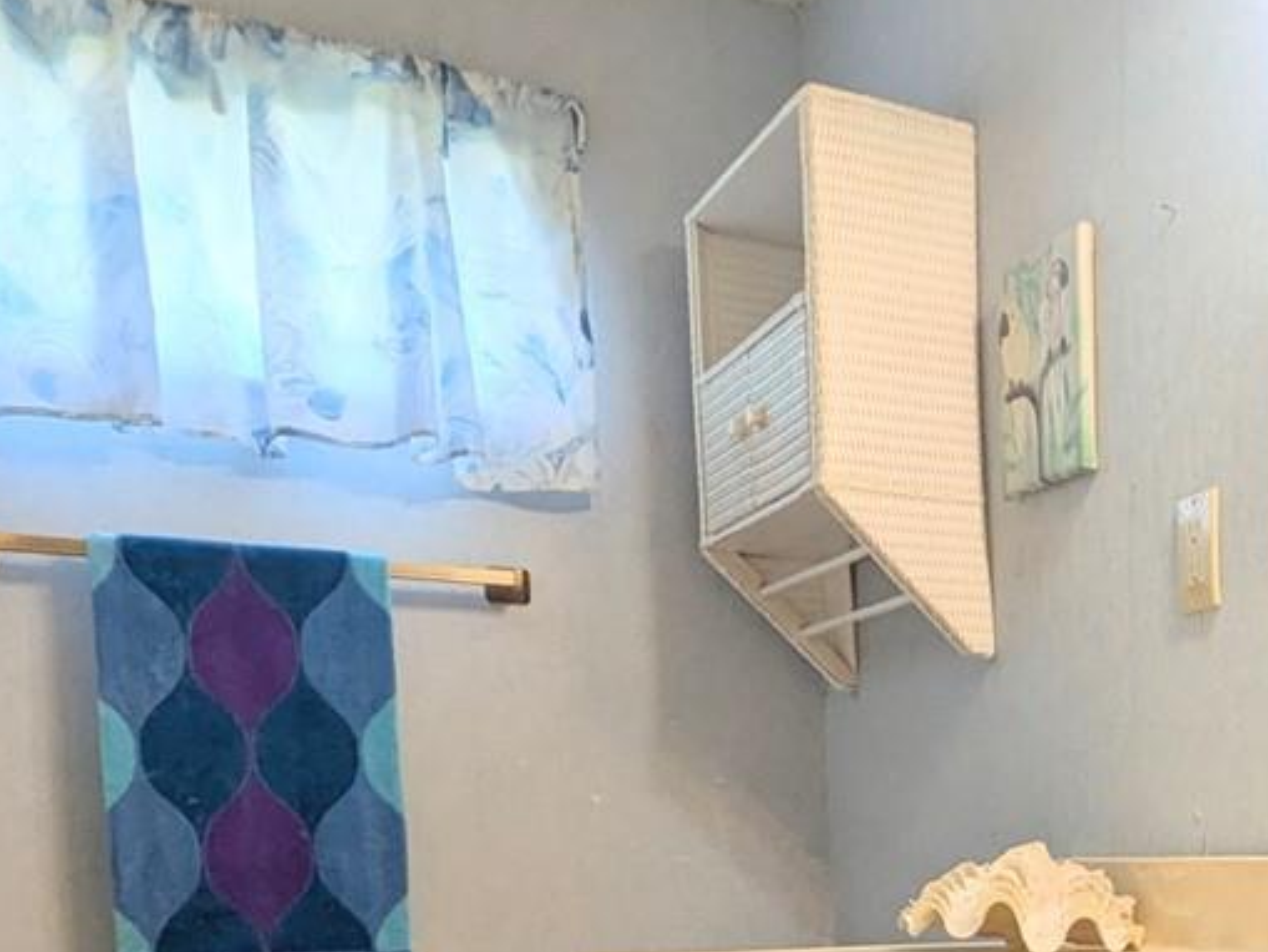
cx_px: 1248
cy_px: 1031
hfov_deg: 38.5
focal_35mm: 44
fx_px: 1612
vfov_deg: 29.8
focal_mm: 1.83
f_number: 2.2
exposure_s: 1/120
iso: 69
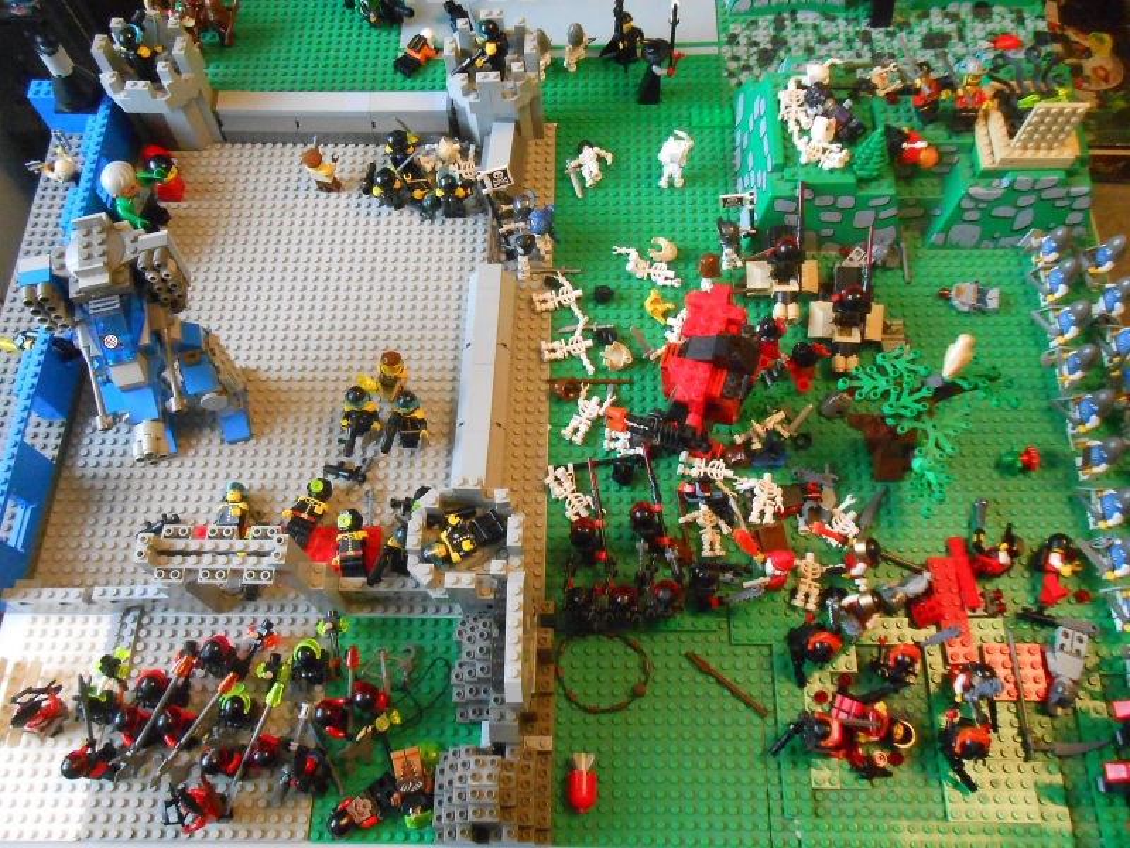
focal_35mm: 30
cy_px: 424
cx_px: 565
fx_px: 979
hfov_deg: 60.0
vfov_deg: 46.8
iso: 800
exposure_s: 1/8
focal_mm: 5.3
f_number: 3.8
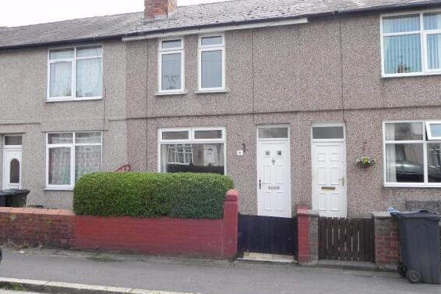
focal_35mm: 28
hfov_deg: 65.5
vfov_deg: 46.4
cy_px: 145
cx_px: 214
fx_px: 343
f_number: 5.6
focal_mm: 4.6
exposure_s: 1/232
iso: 160
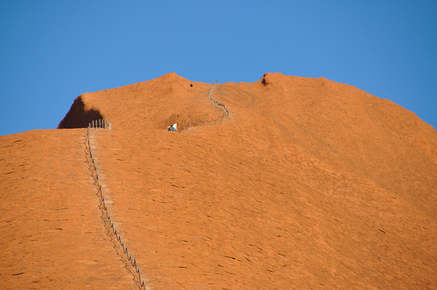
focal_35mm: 300
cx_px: 218
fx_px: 3637
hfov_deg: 6.9
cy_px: 145
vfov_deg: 4.6
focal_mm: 200
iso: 200
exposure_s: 1/640
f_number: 6.3
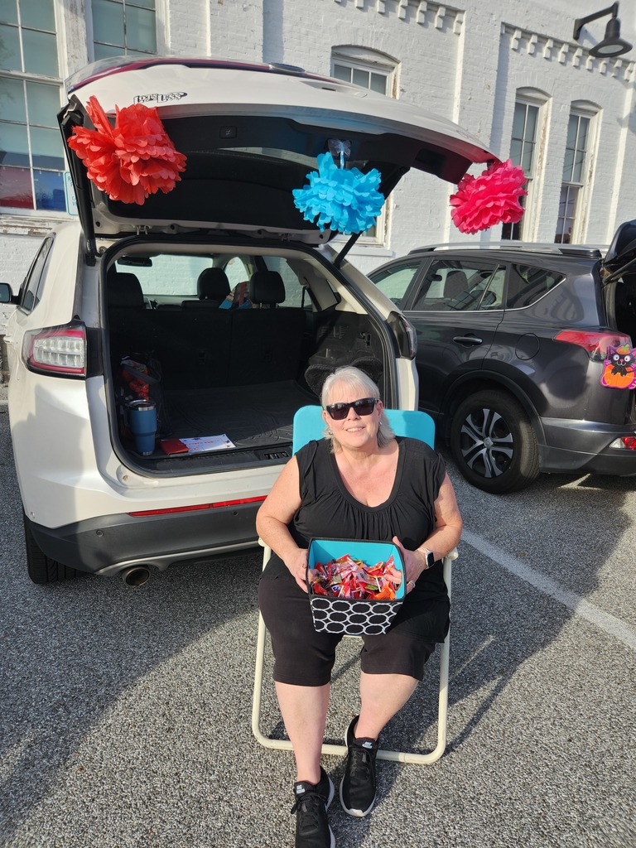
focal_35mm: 23
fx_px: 563
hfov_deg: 58.9
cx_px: 318
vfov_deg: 73.9
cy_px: 424
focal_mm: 5.4
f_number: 1.8
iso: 20
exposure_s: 1/841
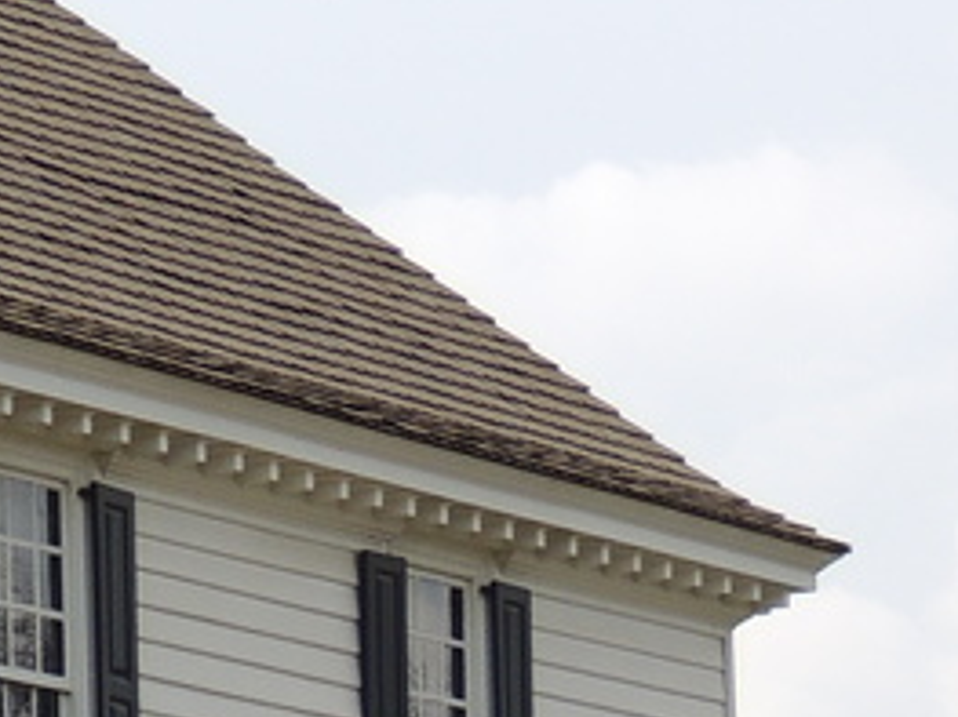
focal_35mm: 341
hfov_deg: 5.6
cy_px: 819
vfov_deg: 4.3
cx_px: -1173
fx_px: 9433
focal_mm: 12.4
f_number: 3.9
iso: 100
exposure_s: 1/800
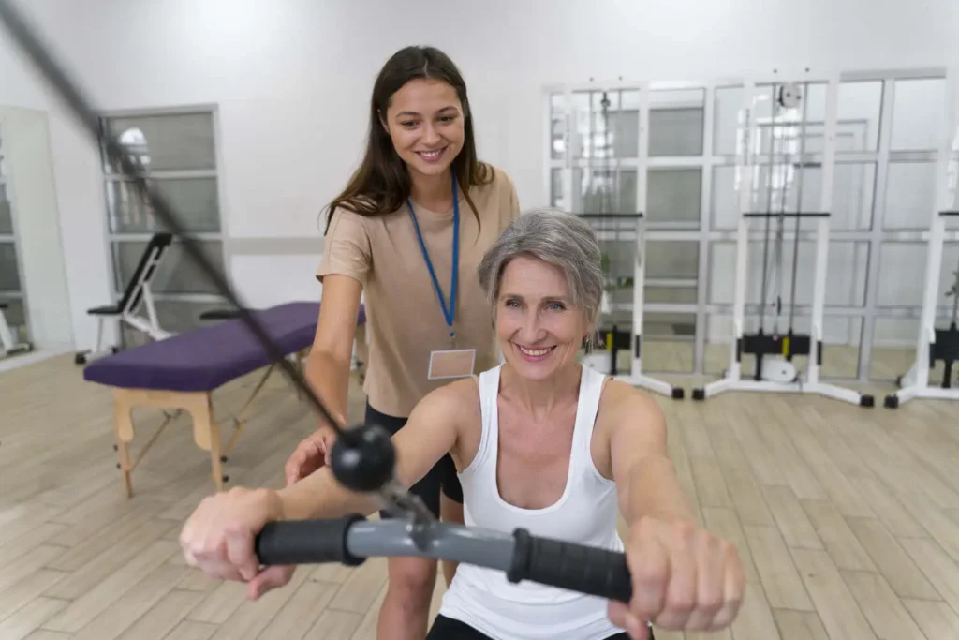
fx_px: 639
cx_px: 480
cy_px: 320
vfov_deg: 53.1
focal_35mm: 24
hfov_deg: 73.7
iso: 500
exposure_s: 1/200
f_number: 2.8
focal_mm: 24
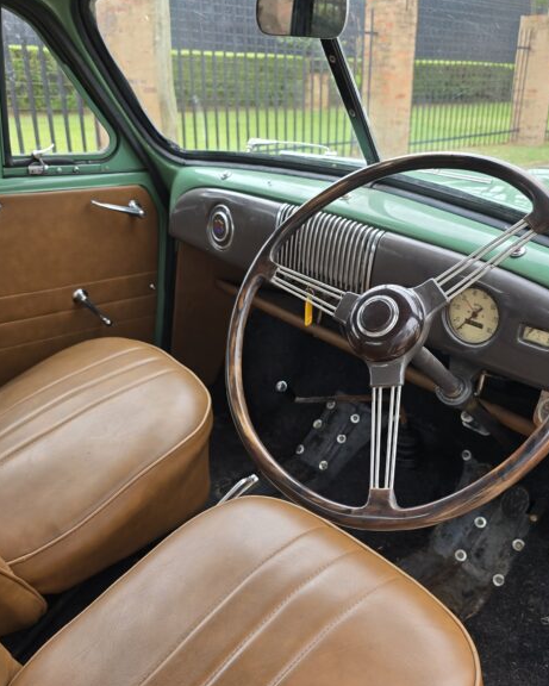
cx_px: 298
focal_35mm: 31
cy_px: 340
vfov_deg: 57.2
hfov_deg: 47.1
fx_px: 629
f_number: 1.7
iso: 80
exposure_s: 1/180
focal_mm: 6.3
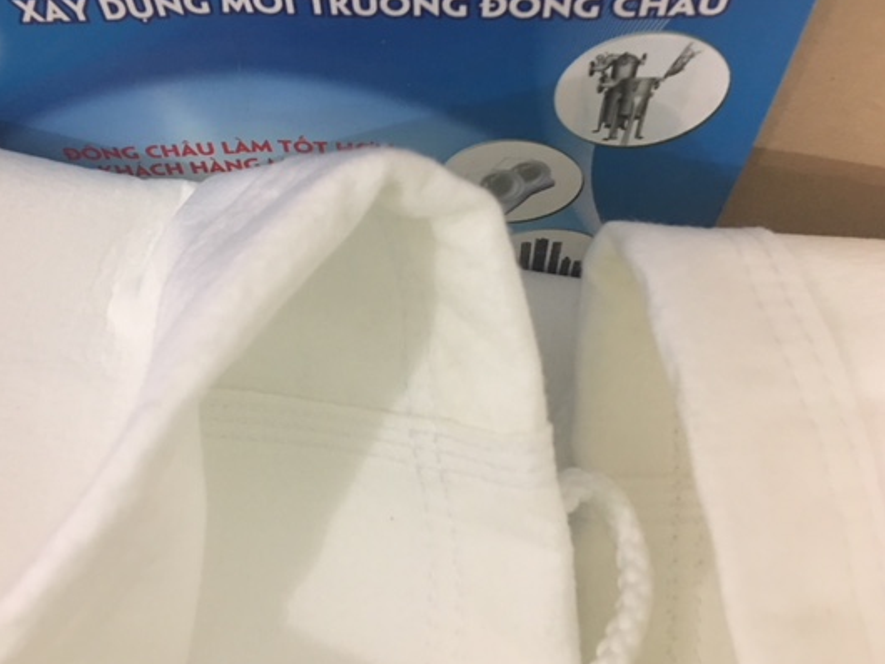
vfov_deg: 40.7
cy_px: 309
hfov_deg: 52.3
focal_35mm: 35
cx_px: 367
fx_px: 895
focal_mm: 4.15
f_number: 2.2
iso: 100
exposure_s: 1/4
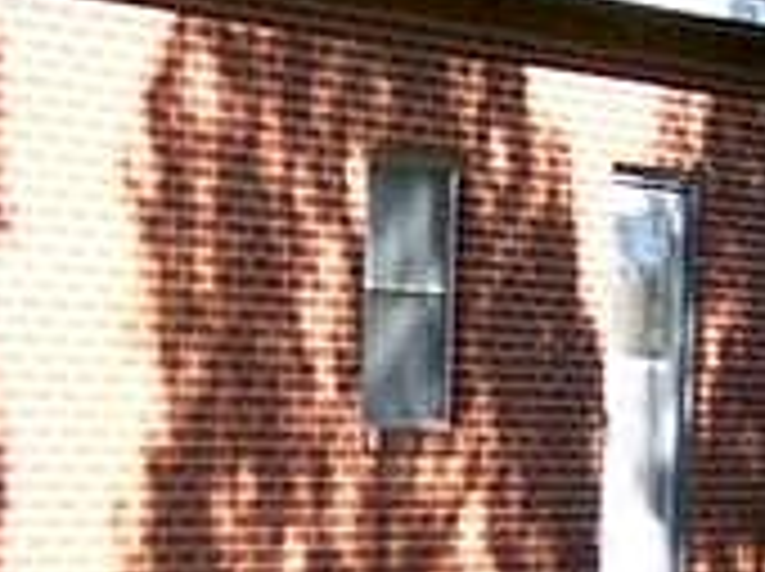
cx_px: 392
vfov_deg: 6.5
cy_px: 545
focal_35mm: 229
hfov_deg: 8.7
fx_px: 5054
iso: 64
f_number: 2.8
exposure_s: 1/250
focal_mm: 6.3
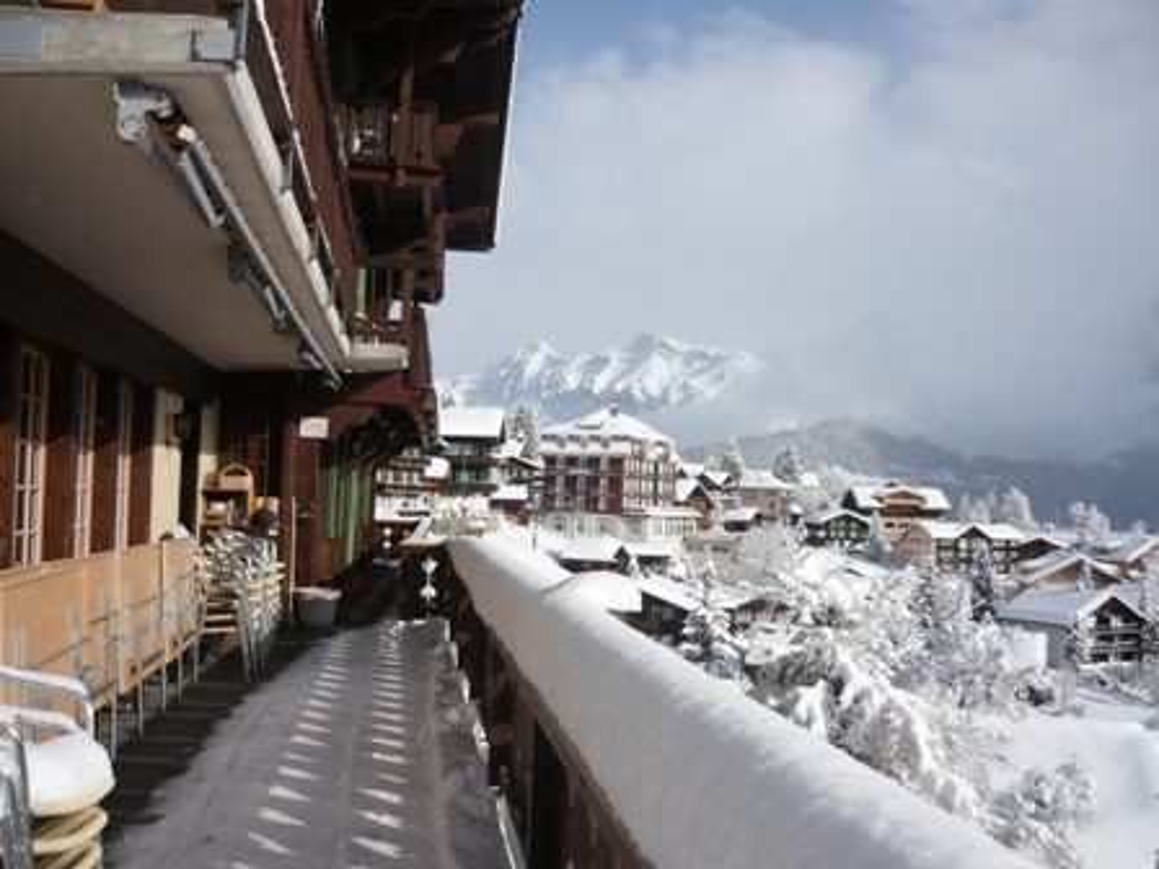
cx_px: 580
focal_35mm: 33
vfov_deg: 42.9
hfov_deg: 55.4
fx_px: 1105
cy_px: 434
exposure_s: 1/250
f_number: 8
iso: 100
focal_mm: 5.5
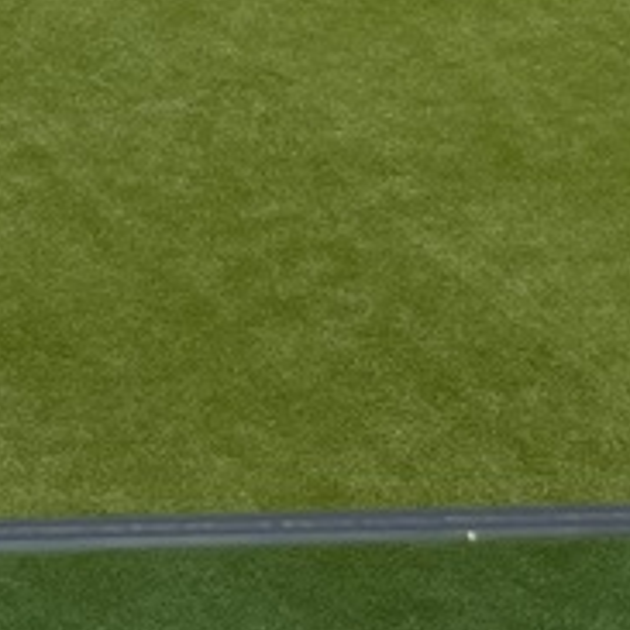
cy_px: -508
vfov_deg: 10.1
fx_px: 3356
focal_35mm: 163
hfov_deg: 10.4
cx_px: -320
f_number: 1.6
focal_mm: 4.2
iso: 32
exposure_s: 1/3861
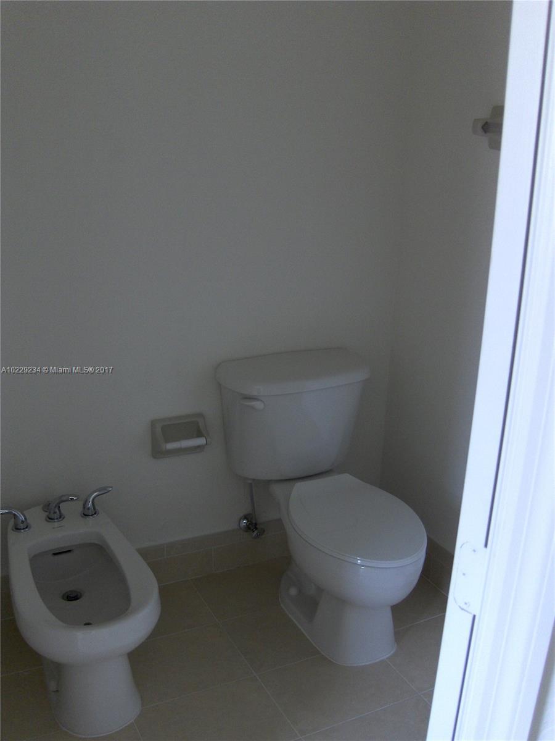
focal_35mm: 35
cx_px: 278
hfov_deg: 40.7
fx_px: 748
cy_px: 370
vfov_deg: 52.6
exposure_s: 1/74.6
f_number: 2.8
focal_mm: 7.5
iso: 200
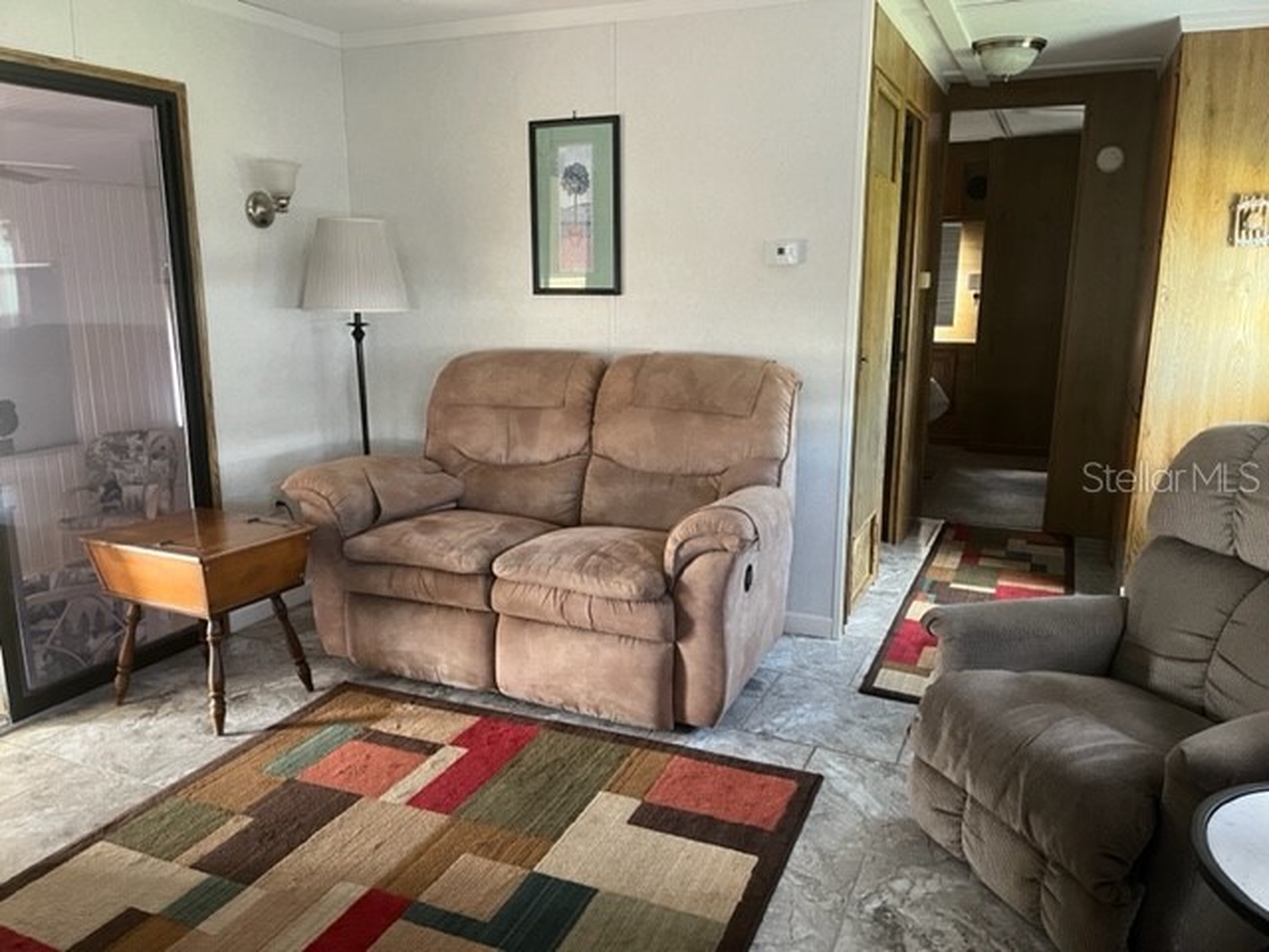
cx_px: 634
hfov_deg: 67.3
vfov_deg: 53.1
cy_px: 476
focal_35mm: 26
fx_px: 953
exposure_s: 1/60
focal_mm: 5.1
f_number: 1.6
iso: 400
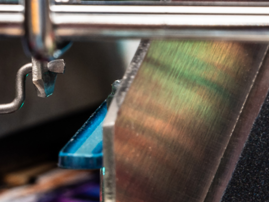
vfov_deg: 4.0
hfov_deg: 5.3
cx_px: 51
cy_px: 192
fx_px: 2922
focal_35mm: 376
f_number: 10
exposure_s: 1/100
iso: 100
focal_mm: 50
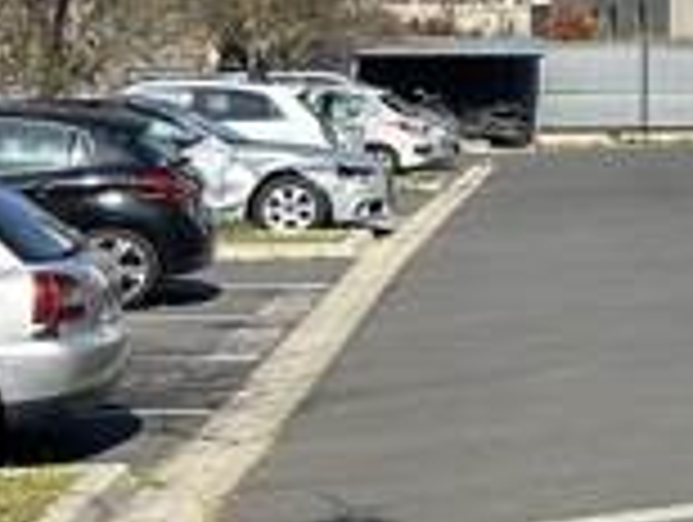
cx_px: 1678
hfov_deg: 11.8
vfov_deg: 10.9
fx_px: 2707
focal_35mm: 135
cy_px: 4
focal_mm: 5.7
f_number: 1.5
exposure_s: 1/3571
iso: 50
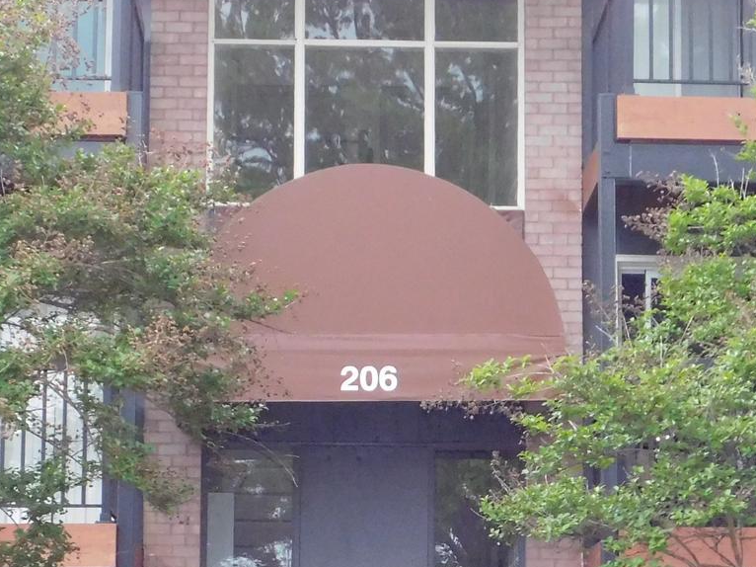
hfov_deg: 18.4
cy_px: 495
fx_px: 2336
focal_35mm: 107
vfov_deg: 13.7
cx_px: 388
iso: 500
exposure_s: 1/30
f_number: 3.6
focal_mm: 7.1
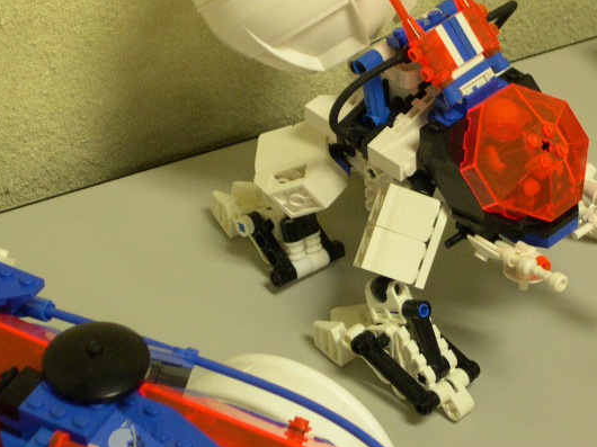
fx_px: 2655
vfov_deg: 9.6
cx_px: 372
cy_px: 138
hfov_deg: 12.8
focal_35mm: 154
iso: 400
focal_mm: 21.6
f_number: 4.8
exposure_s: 1/12.3
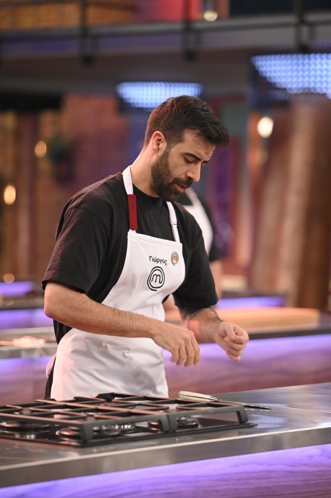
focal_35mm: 150
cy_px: 249
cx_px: 166
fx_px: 2072
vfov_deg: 13.7
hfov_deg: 9.1
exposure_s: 1/200
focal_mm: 150
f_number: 3.2
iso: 3200
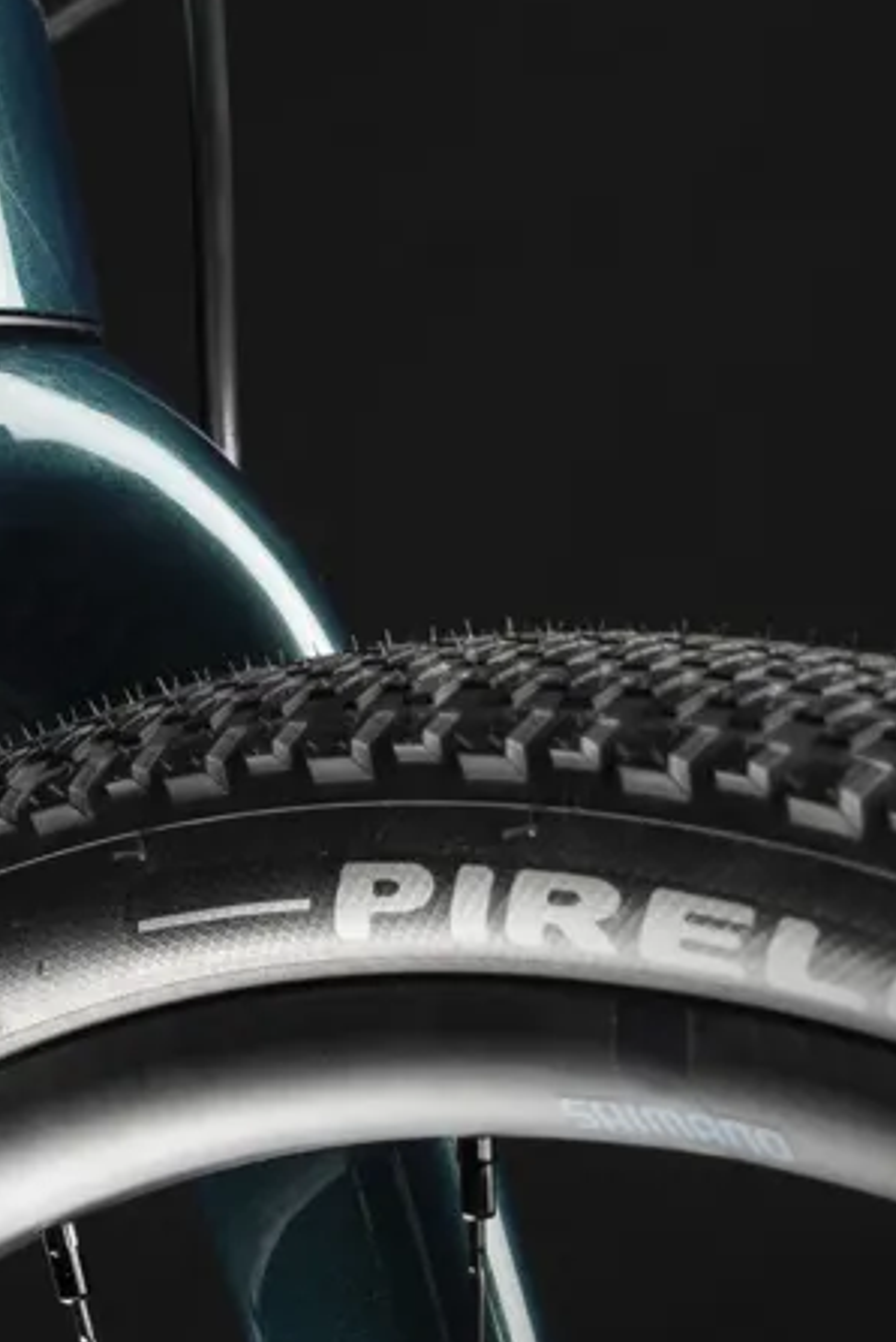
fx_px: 7007
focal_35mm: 188
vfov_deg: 10.9
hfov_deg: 7.3
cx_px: 90
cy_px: 435
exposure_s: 1/125
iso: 100
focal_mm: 70
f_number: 13
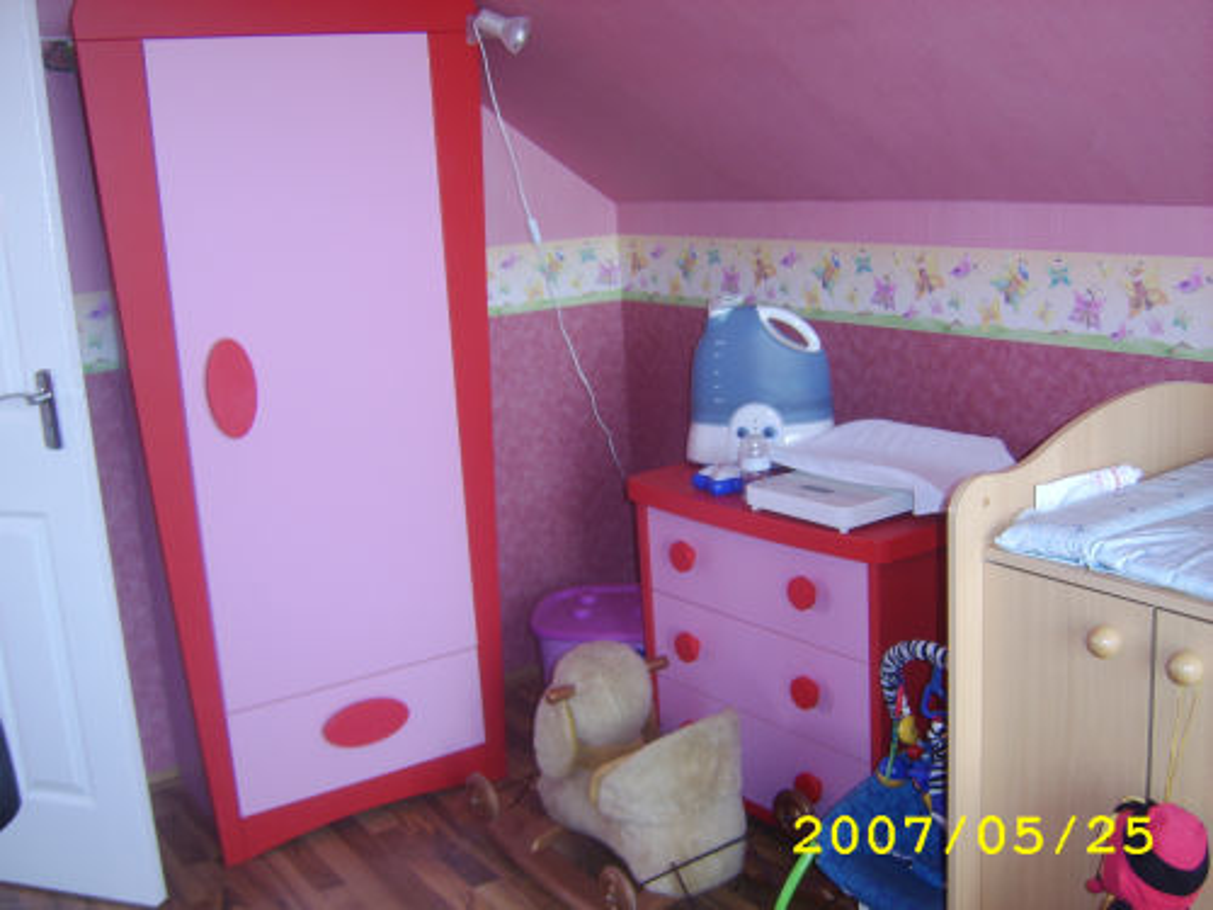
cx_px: 606
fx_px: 1086
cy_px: 455
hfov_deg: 58.4
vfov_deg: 45.4
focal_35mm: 31
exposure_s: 1/30
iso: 71
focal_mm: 8.13
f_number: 2.7
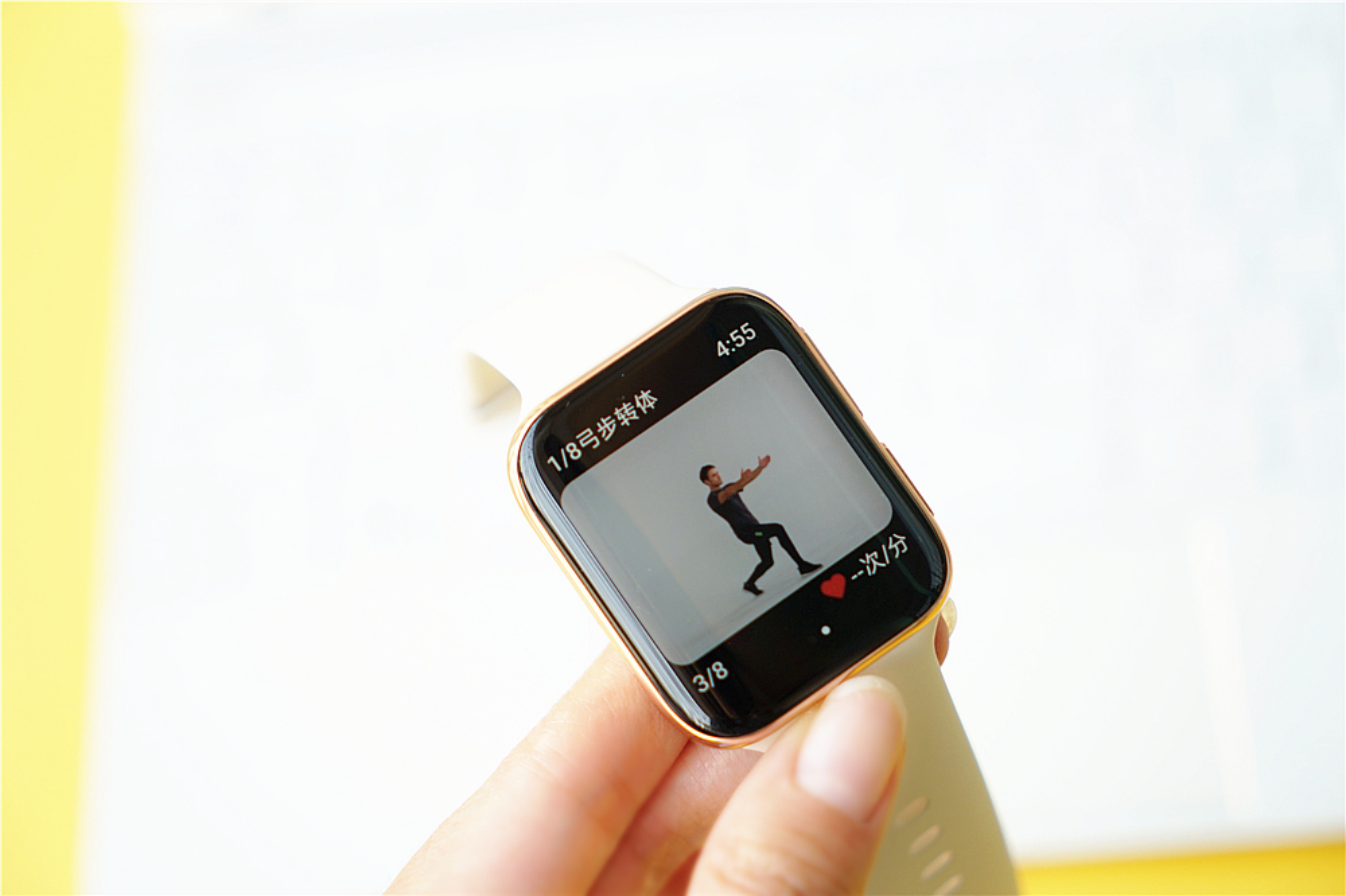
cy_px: 448
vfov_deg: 19.4
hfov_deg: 28.9
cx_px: 673
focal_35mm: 70
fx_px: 2616
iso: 320
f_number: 4.5
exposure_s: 1/100
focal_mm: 70
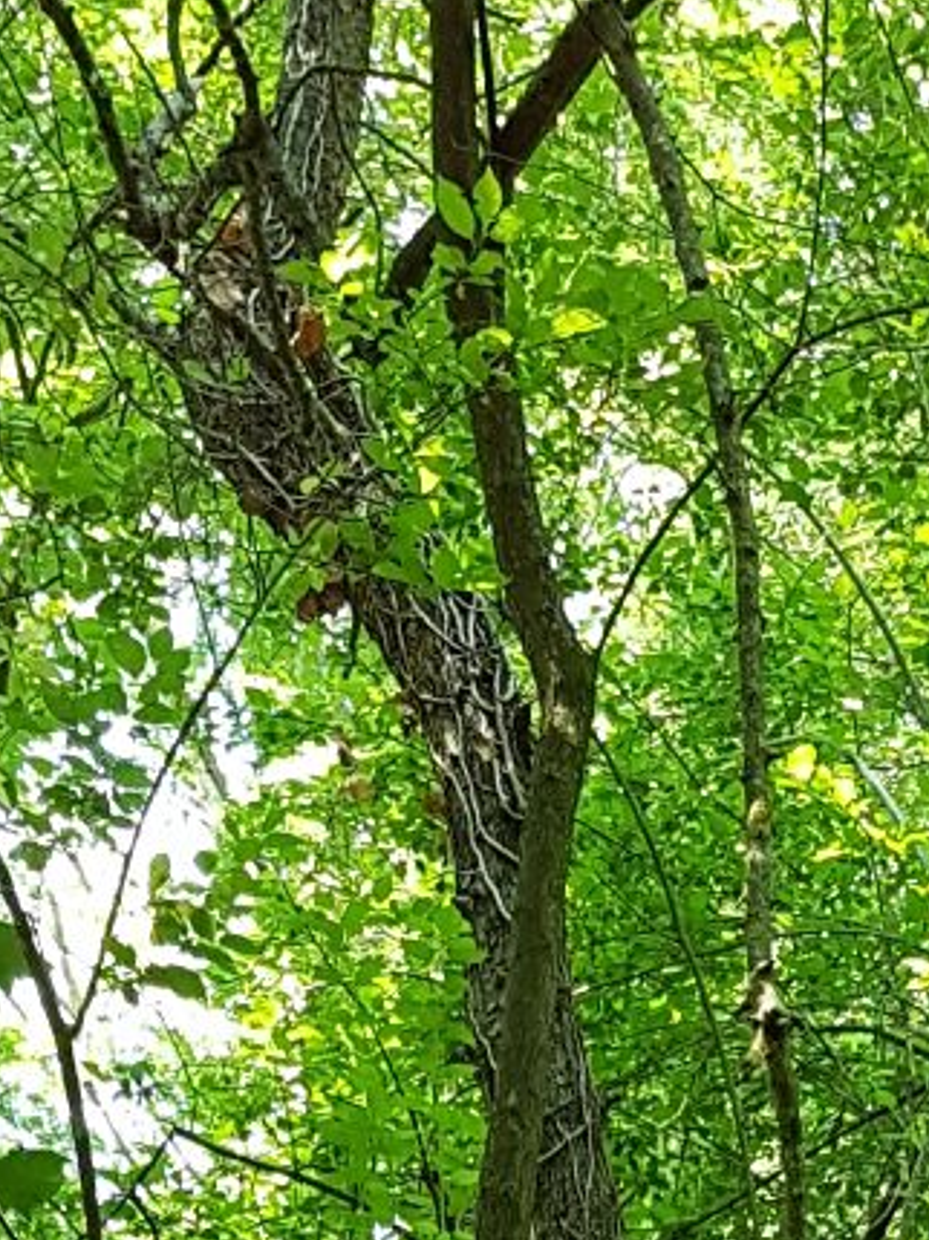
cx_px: 716
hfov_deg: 12.1
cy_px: 2500
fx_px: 4370
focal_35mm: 122
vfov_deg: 13.7
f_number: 1.7
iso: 64
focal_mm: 4.2
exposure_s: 1/50
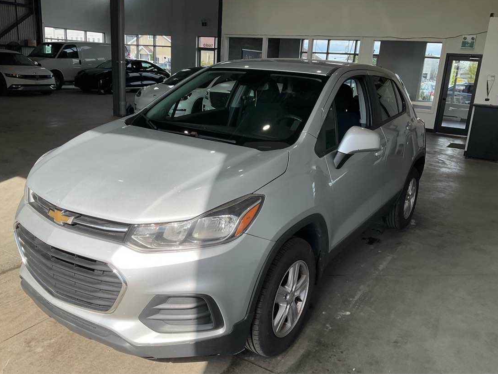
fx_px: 432
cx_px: 245
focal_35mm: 30
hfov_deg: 59.9
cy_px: 181
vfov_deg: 46.8
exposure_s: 1/739
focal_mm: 3
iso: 25
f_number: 1.8
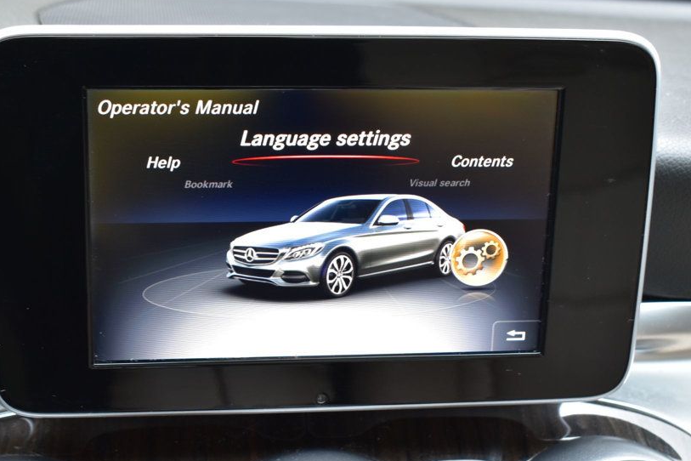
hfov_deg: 29.7
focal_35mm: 68
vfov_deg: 20.0
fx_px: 1305
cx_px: 337
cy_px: 280
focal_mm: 36
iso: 500
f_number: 6.3
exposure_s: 1/15
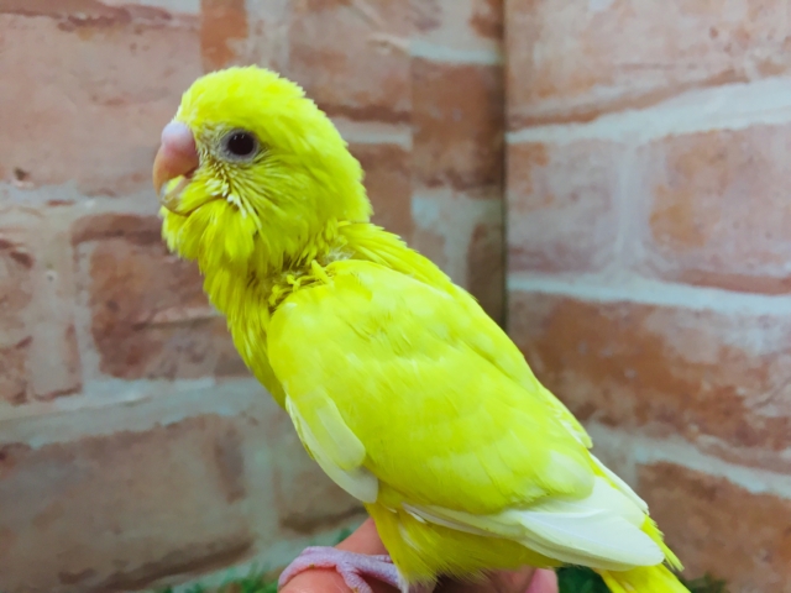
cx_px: 396
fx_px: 663
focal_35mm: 29
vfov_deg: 48.2
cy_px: 296
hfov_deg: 61.7
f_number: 2.2
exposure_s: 1/30
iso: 32
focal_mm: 4.15
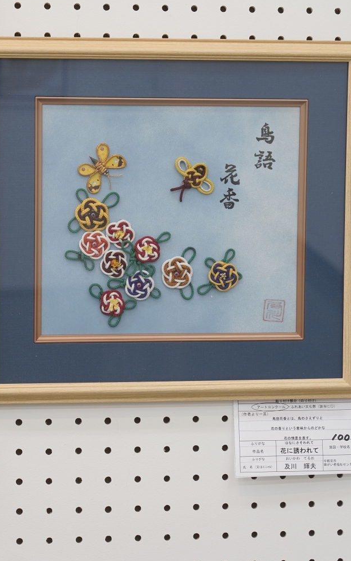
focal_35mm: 112
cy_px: 243
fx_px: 1715
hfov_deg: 11.7
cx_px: 166
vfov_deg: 18.6
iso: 1250
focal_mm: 91
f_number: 8
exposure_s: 1/50
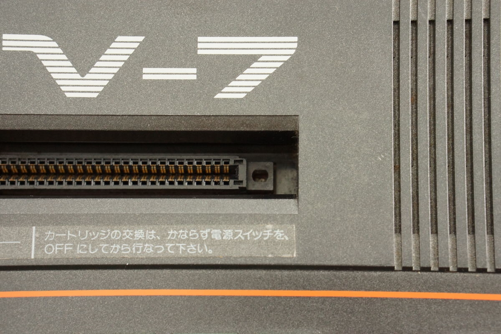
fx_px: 1044
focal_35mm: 75
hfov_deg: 27.0
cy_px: 167
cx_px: 250
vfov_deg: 18.2
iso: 1600
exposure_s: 1/30
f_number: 6.3
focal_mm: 50
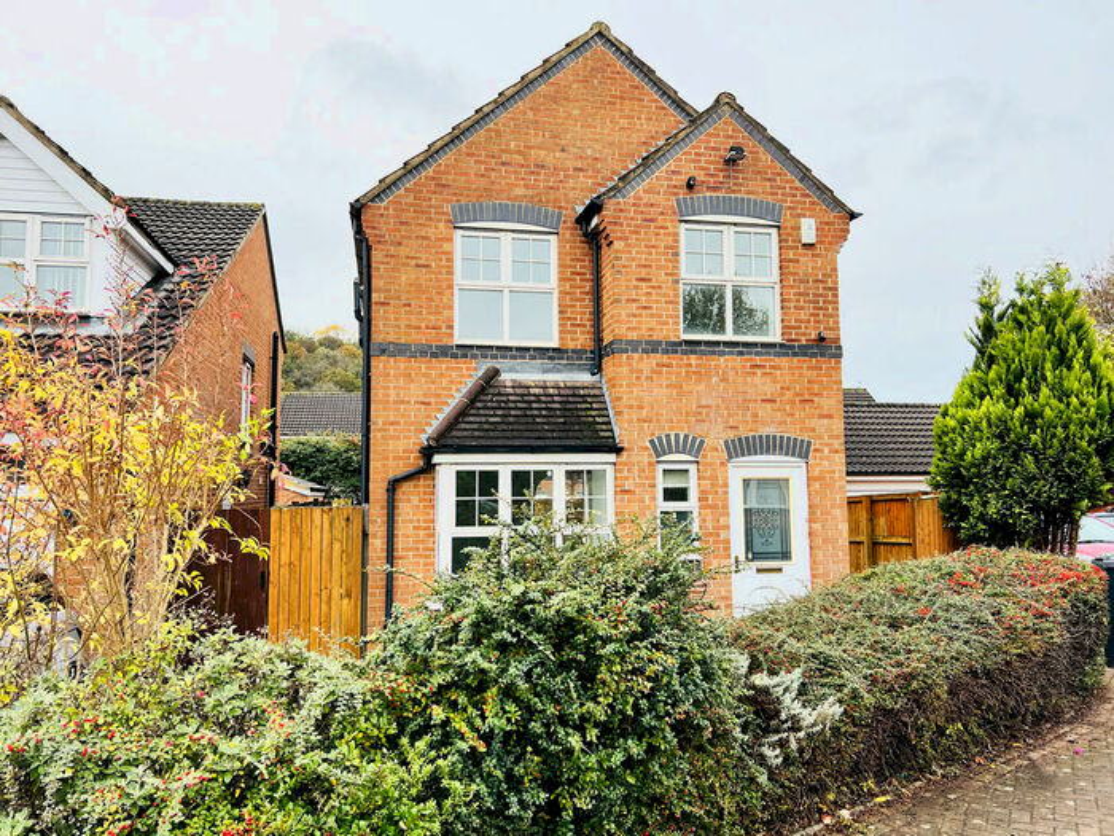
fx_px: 837
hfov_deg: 67.3
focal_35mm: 26
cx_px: 557
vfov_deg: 53.1
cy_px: 418
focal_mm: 5.7
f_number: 1.5
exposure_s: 1/588
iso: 50
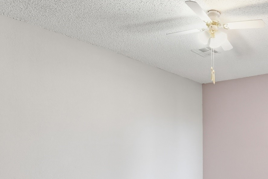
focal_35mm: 32
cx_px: 229
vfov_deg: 39.2
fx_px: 238
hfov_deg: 53.2
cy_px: 149
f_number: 9
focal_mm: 10
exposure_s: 1/25
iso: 250
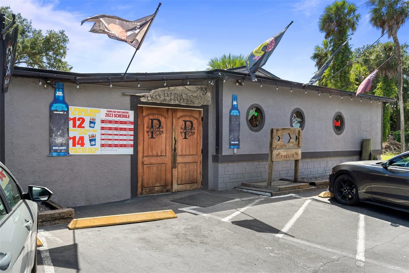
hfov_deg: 55.8
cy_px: 136
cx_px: 204
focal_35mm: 34
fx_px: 386
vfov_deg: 38.9
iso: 320
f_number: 8
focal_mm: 34
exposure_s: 1/320
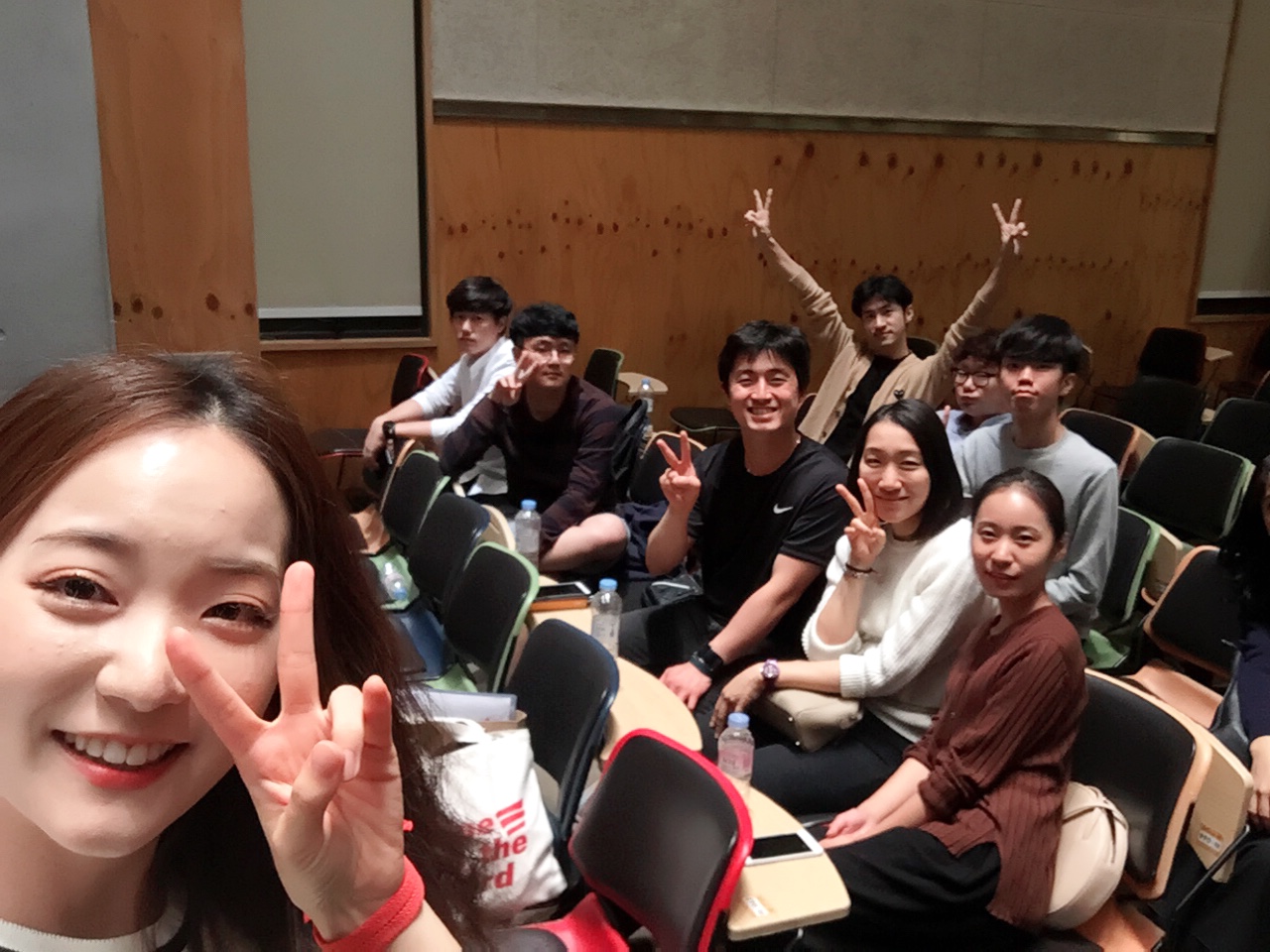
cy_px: 476
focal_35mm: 31
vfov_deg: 45.4
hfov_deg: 58.4
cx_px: 635
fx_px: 1137
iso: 100
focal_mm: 2.65
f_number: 2.2
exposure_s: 1/30
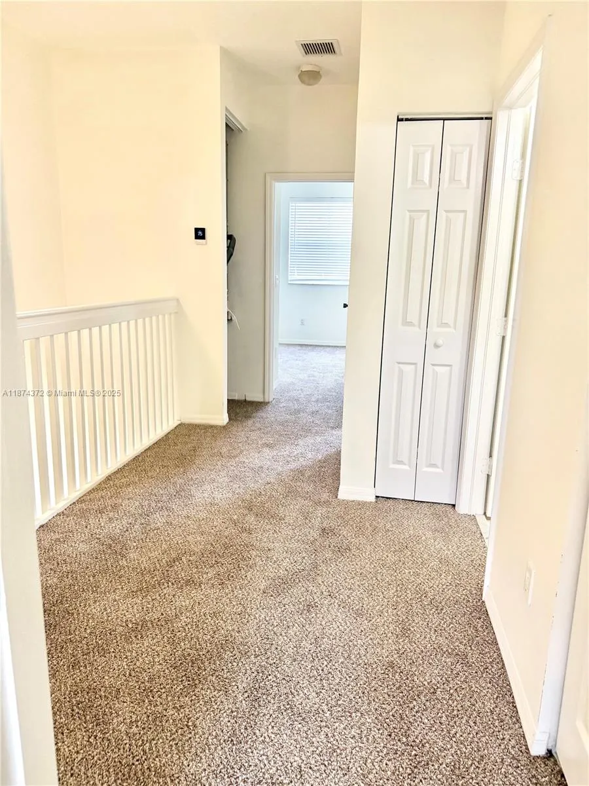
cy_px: 393
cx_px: 294
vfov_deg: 71.6
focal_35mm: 24
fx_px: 544
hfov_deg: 56.8
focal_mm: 6.76
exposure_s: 1/83
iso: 200
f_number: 1.78
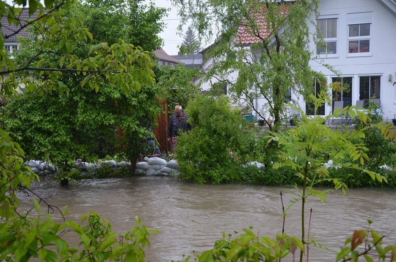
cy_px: 133
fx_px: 538
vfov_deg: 27.4
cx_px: 195
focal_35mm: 49
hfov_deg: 40.4
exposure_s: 1/60
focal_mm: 32
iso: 450
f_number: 4.2
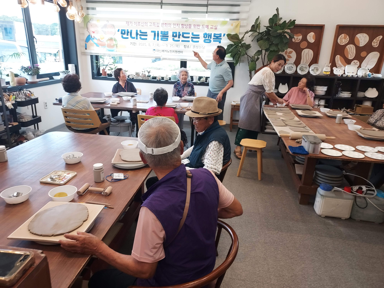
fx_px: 266
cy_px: 144
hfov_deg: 71.6
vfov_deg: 56.8
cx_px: 192
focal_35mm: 24
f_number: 1.8
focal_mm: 4.6
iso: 125
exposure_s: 1/60
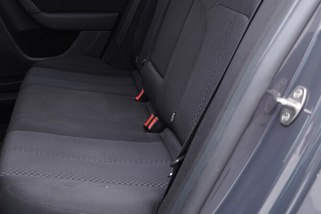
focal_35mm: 52
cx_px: 104
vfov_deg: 26.0
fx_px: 464
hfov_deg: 37.7
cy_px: 99
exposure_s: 1/40
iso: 400
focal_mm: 24
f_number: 2.8
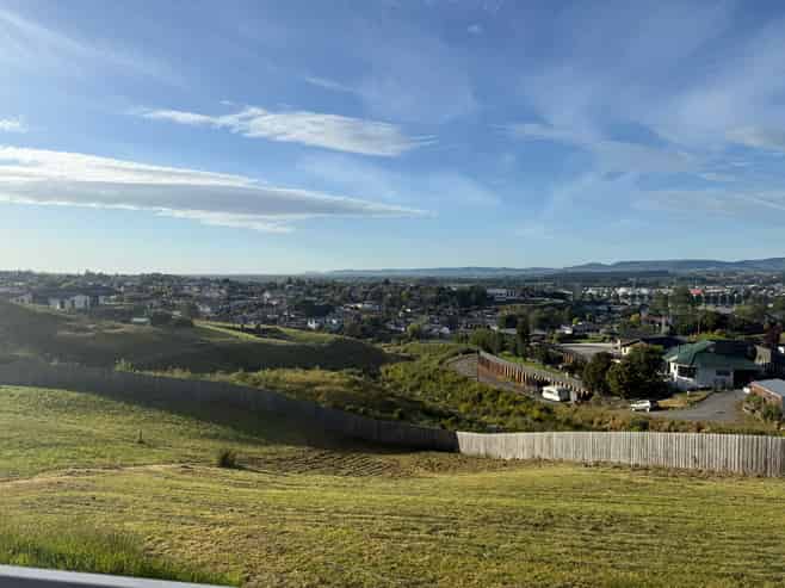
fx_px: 544
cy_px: 294
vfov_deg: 56.8
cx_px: 392
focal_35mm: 24
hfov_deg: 71.6
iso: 80
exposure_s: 1/5714
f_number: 1.78
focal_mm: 6.76
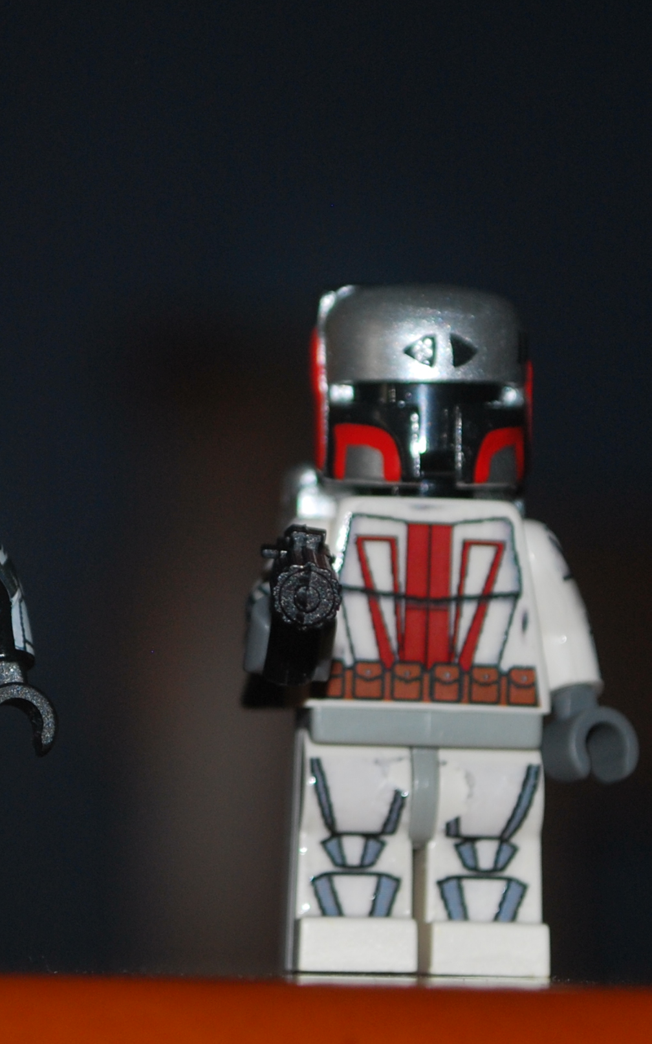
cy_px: 440
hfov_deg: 6.9
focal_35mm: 191
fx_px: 5433
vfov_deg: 11.0
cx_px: 132
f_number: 5.6
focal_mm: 52
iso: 200
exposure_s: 1/60
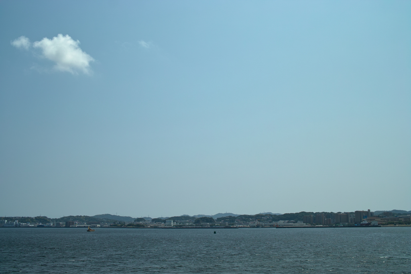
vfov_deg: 32.6
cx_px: 206
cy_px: 137
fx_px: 468
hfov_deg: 47.4
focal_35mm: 41
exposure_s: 1/200
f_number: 8
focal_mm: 24.2
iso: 50
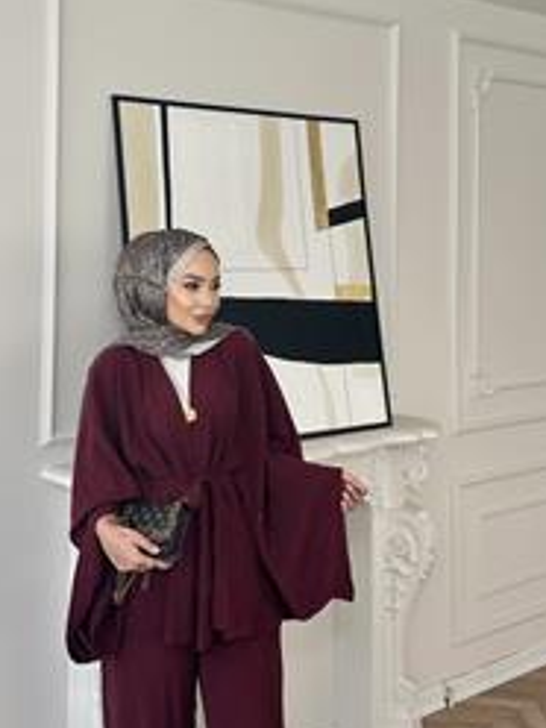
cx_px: 150
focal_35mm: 40
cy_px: 503
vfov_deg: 45.8
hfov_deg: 35.3
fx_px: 841
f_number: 1.78
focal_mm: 6.86
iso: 64
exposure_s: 1/146
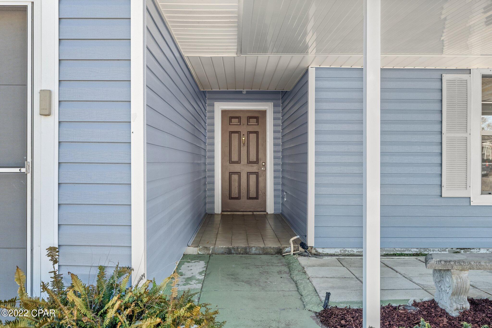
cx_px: 246
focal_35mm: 34
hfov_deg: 55.8
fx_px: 465
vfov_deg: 38.9
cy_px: 164
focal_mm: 23
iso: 500
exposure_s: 1/40
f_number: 10
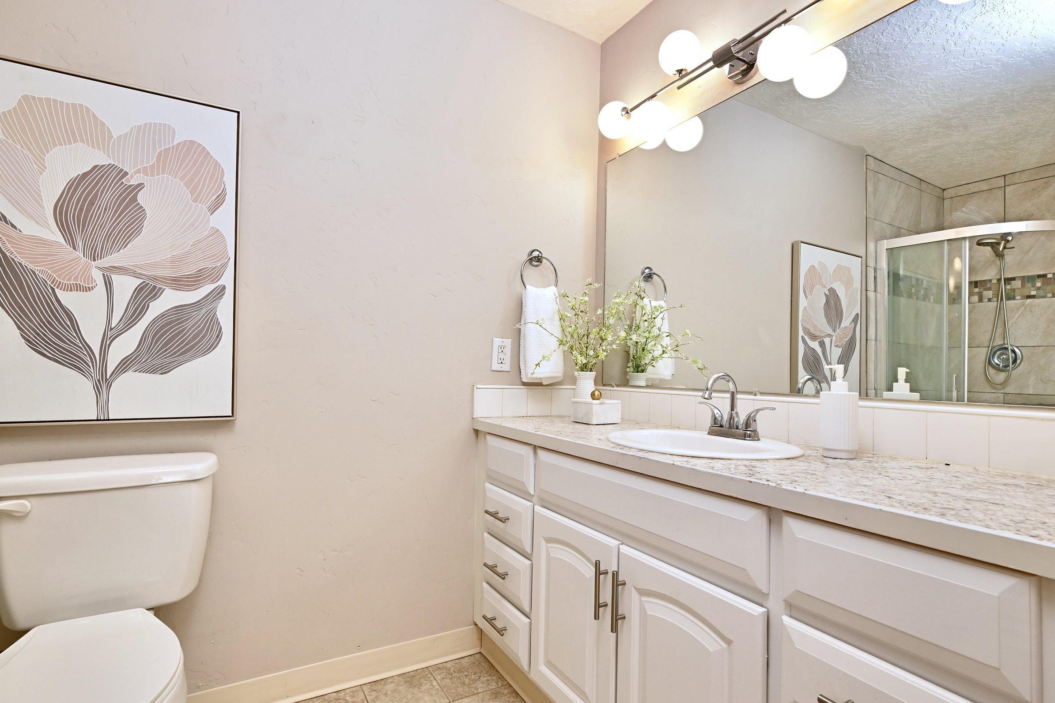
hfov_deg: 90.0
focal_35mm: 18
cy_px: 358
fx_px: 527
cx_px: 521
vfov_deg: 67.4
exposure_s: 1/60
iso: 400
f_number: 8
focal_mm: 14
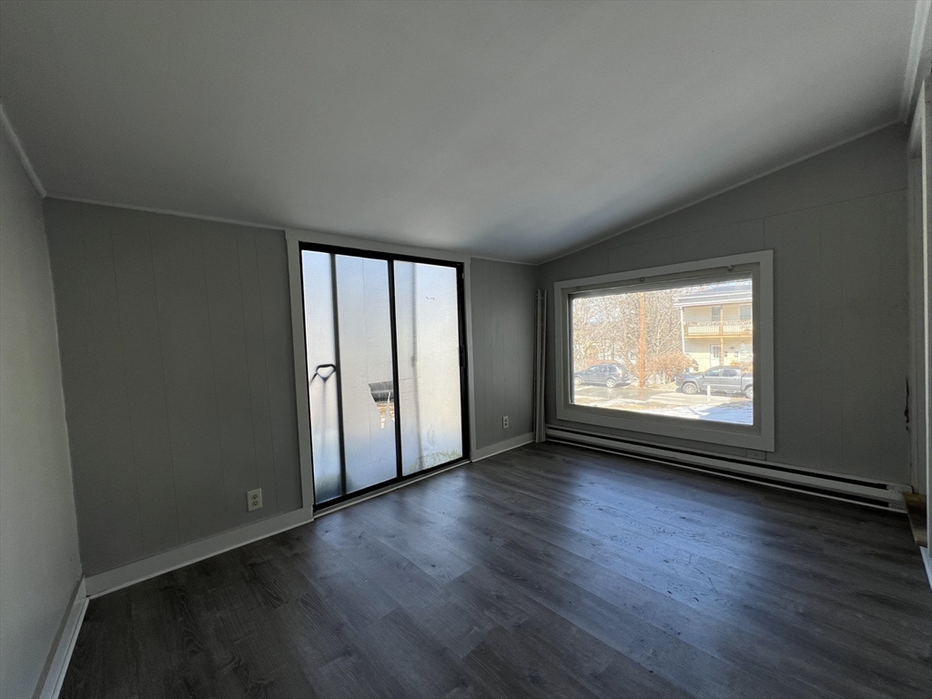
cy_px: 350
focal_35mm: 13
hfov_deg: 106.2
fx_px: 350
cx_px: 466
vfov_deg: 89.9
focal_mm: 1.57
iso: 32
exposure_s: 1/291
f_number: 1.8
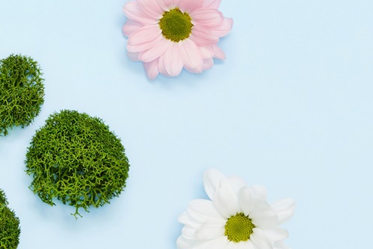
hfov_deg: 8.7
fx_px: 2455
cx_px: 68
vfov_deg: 5.8
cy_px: 216
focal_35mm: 237
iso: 160
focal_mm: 50
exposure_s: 1/160
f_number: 9
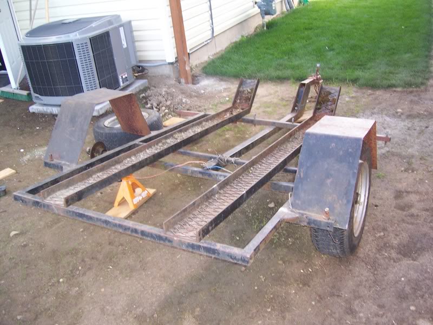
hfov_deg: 51.4
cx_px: 216
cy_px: 162
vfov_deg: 39.7
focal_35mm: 36
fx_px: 450
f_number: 3
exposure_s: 1/60
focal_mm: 6
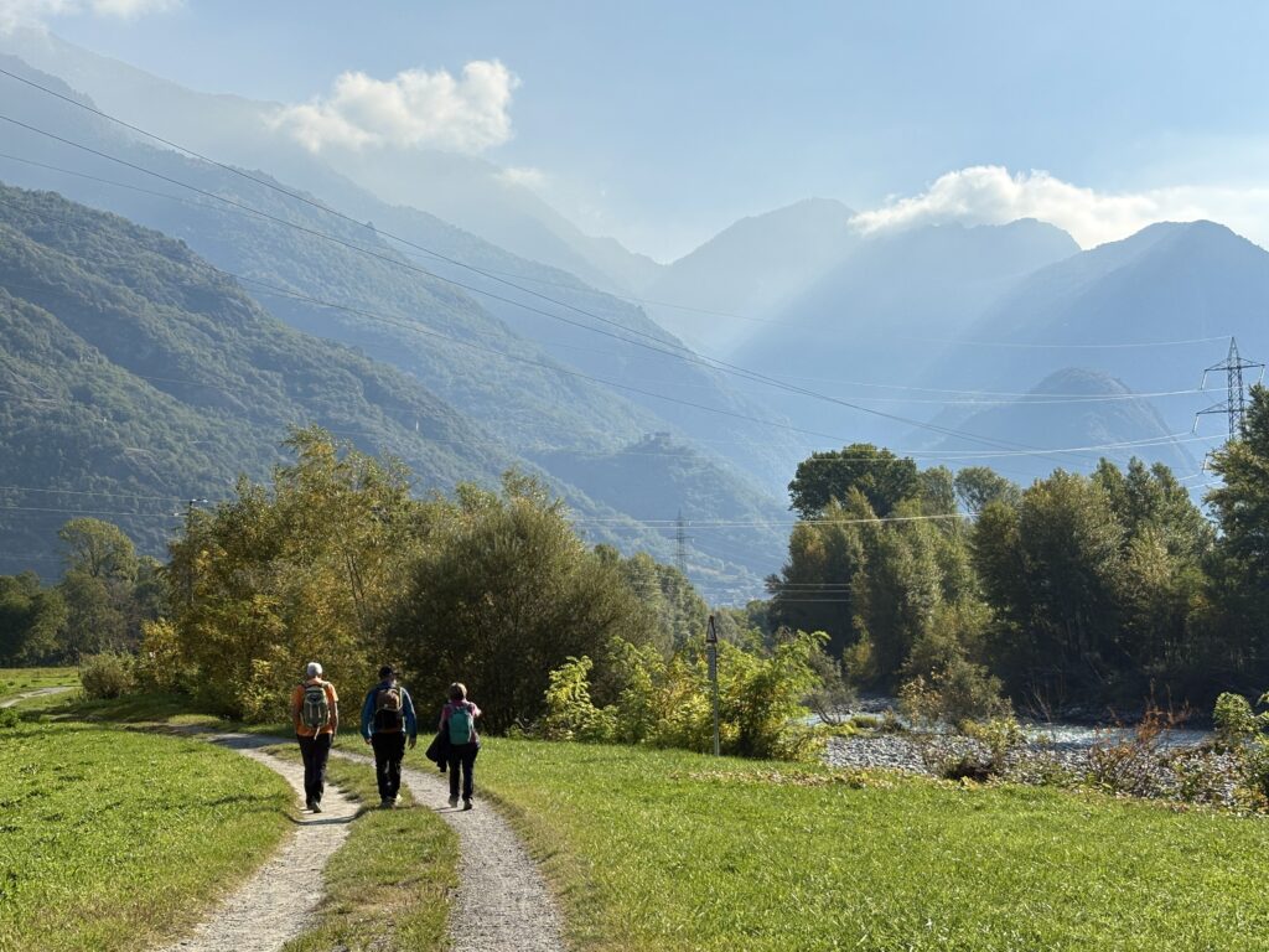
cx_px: 634
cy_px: 476
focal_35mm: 52
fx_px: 1906
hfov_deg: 36.8
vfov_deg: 28.0
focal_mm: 5.96
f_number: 1.6
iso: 32
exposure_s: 1/4630
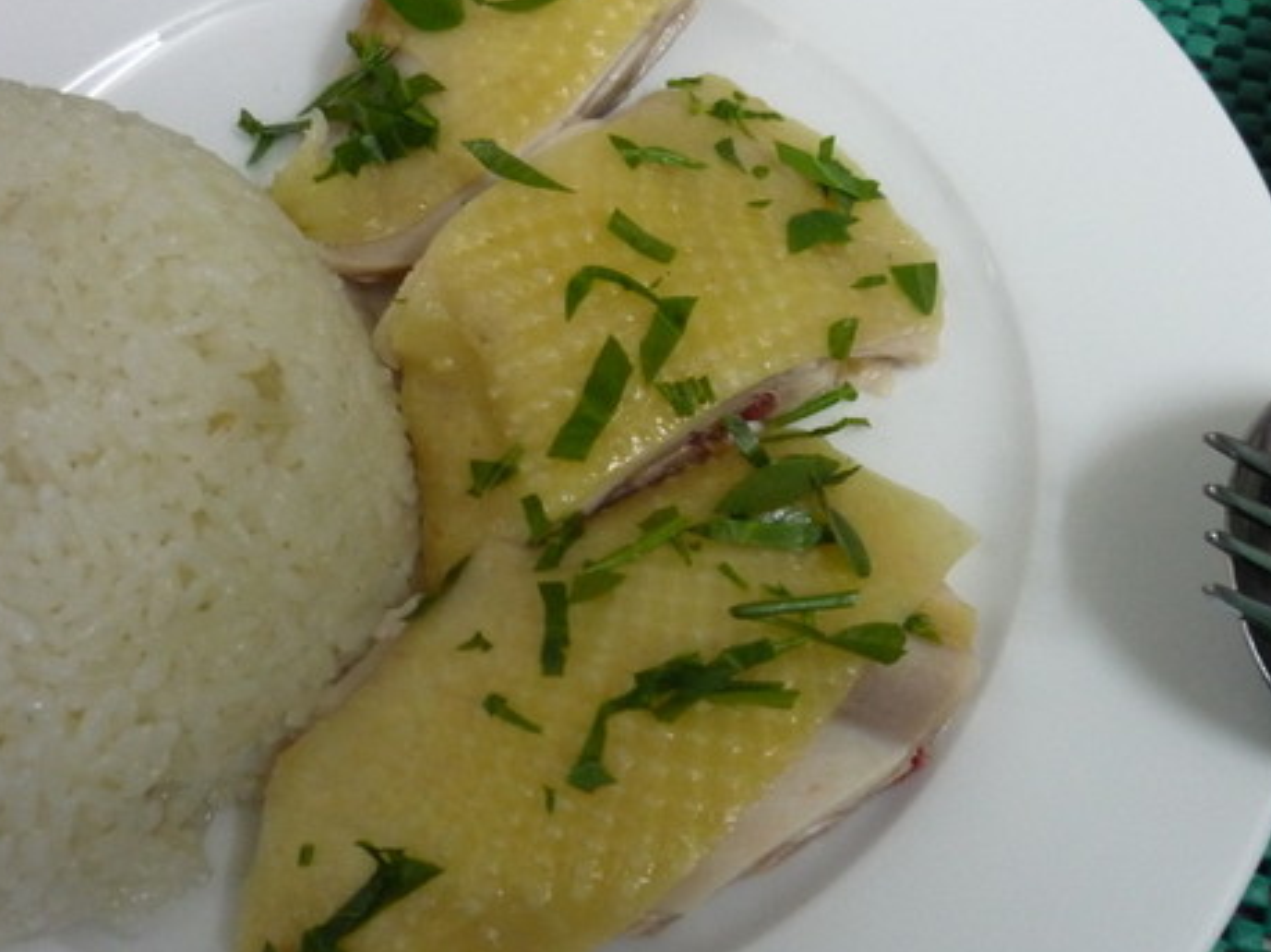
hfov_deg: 40.9
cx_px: 803
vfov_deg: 31.5
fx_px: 1689
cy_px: 446
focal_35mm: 46
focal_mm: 5.5
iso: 400
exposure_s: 1/20
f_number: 2.8
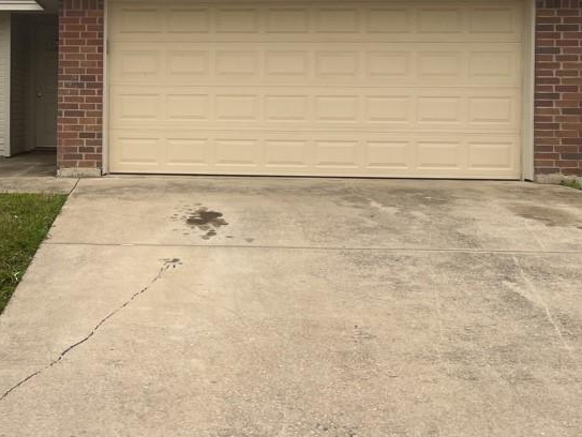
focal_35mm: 49
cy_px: 120
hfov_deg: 37.3
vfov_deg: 29.3
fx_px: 824
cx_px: 105
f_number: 1.6
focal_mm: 5.1
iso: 40
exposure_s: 1/260
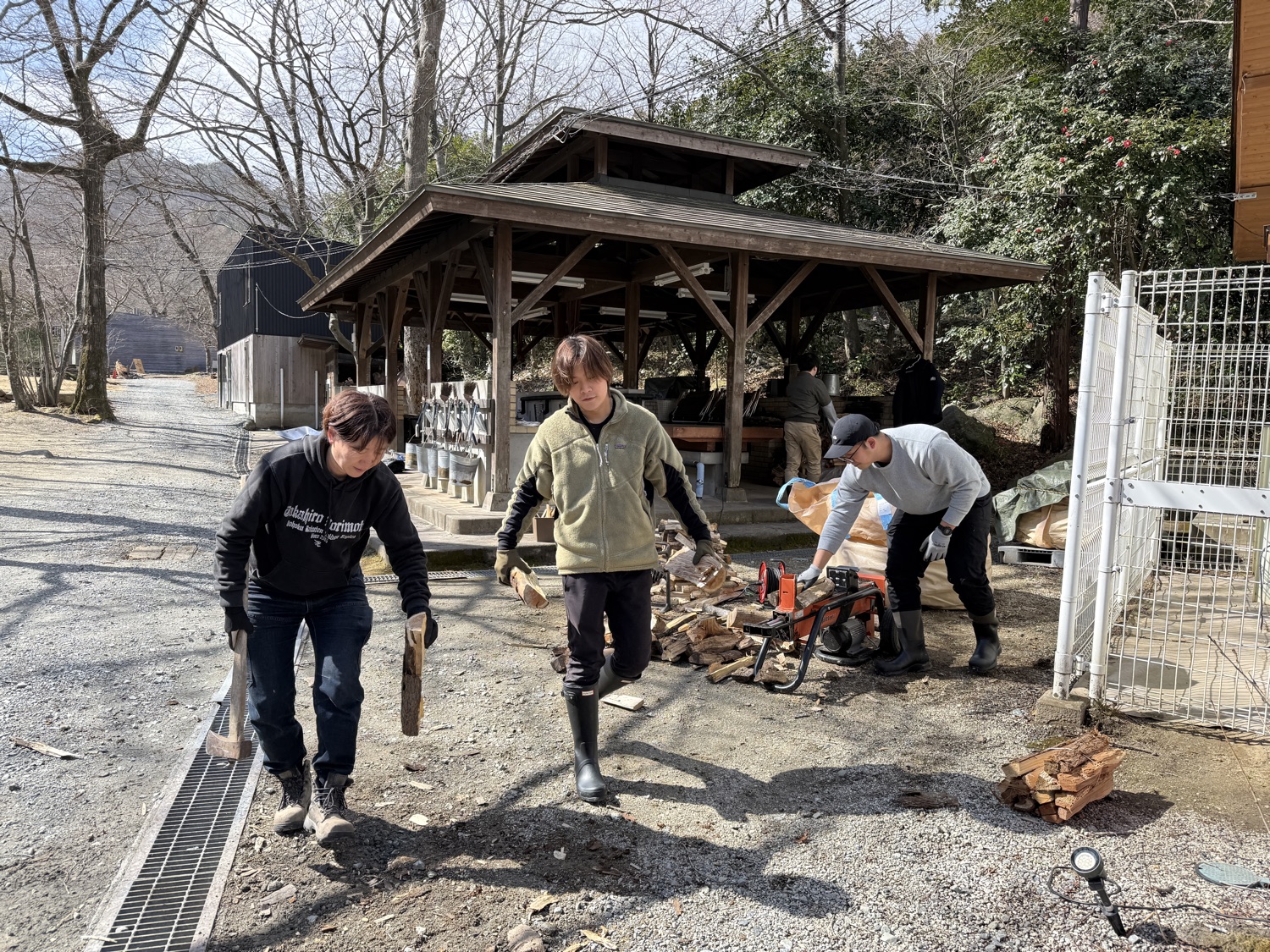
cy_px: 476
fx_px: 881
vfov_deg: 56.8
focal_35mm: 24
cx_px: 635
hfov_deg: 71.6
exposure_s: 1/1522
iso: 80
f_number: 1.78
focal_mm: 6.76
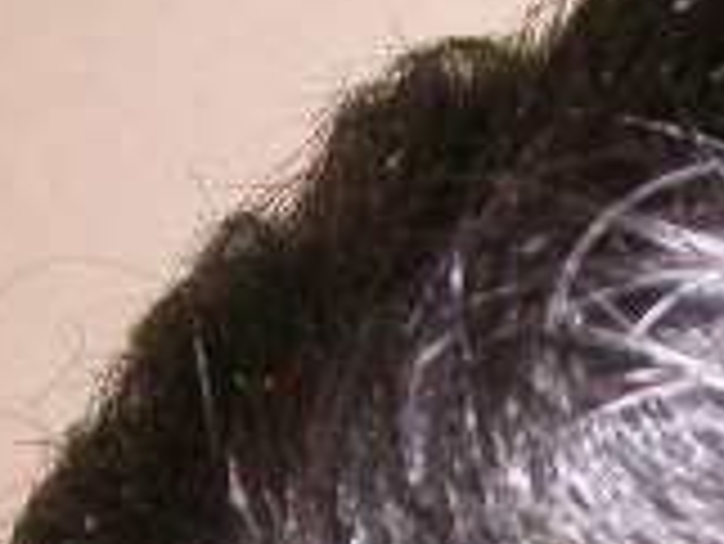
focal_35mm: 151
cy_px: 971
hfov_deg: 12.8
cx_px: 805
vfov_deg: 9.4
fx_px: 3161
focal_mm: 7.85
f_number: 2.6
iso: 100
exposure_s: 1/60
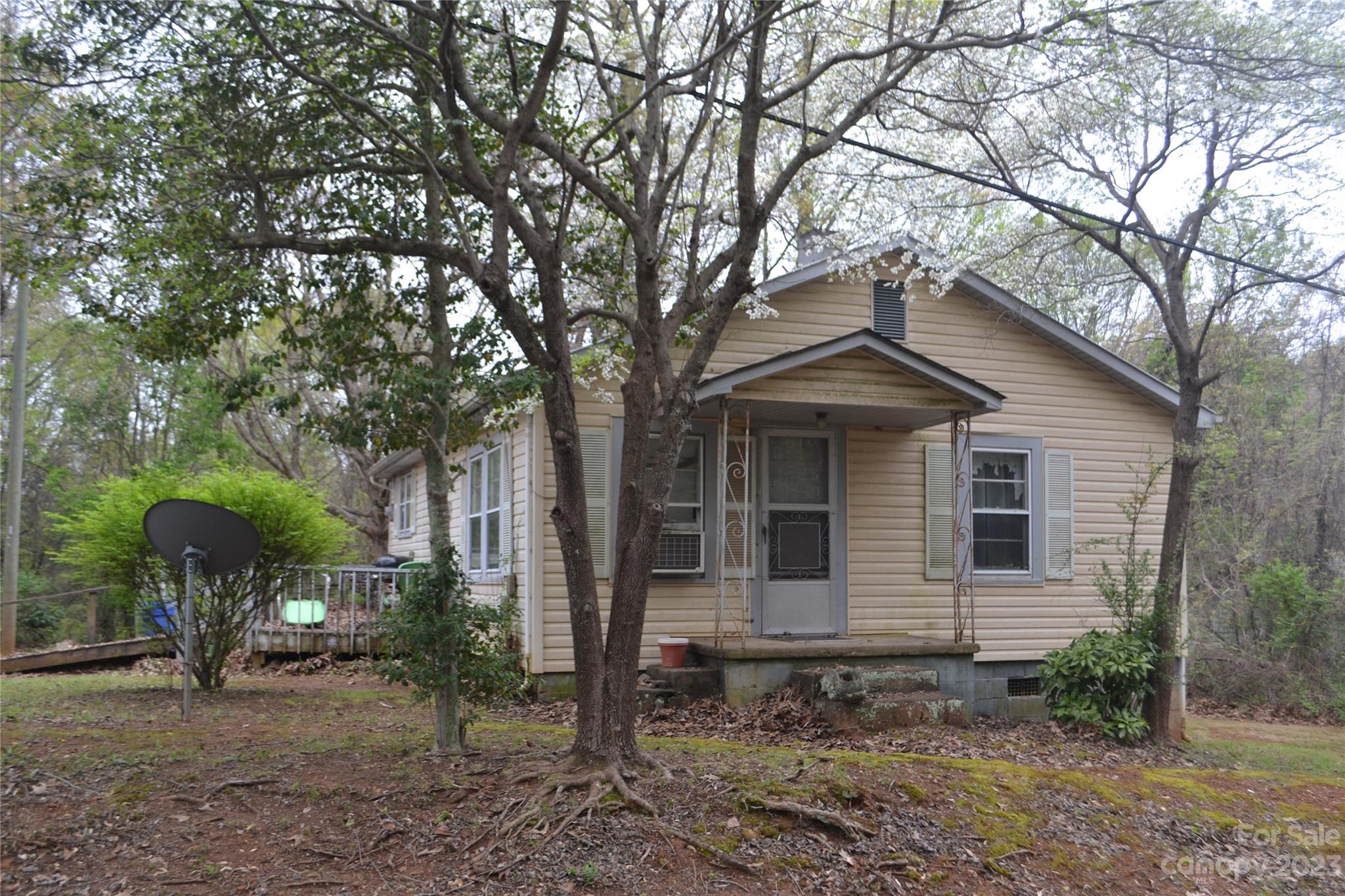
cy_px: 448
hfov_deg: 57.2
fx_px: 1233
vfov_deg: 40.0
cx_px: 672
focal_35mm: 33
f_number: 5
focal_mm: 22
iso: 400
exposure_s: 1/100
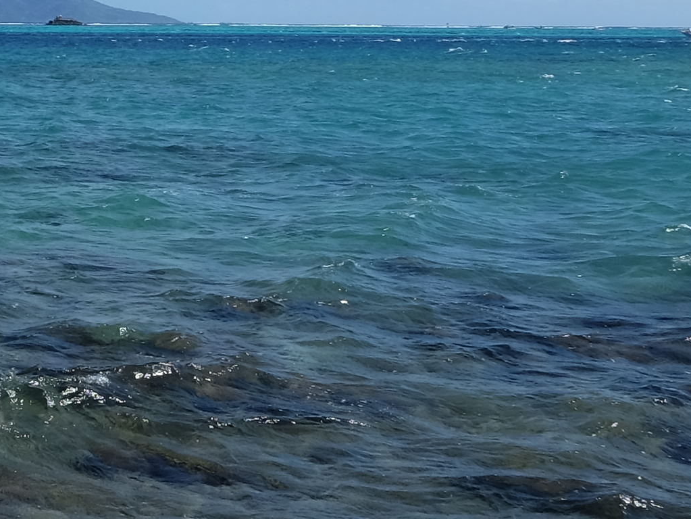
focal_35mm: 69
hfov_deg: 23.5
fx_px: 1378
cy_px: -76
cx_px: -295
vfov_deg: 20.2
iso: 200
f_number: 10
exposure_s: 1/320
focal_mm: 10
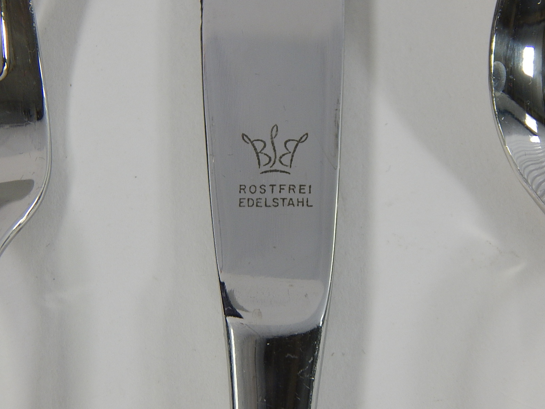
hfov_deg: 21.1
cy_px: 204
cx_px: 272
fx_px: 1464
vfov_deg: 15.9
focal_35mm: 93
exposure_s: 1/30
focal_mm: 16.6
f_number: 4.4
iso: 280
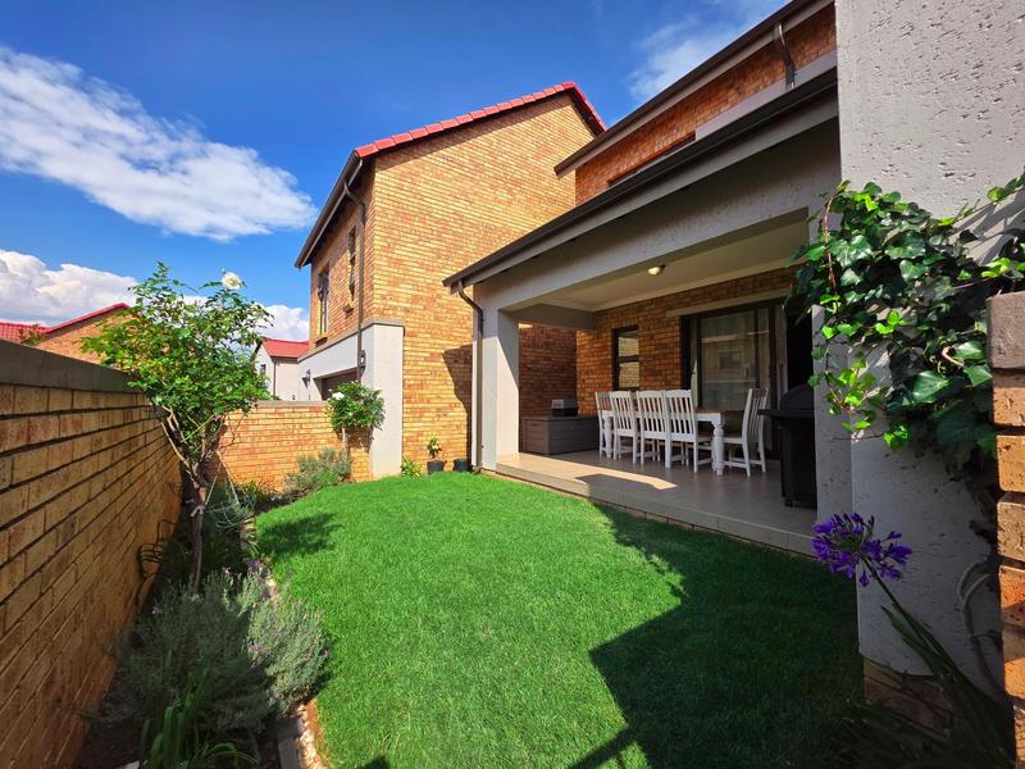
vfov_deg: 89.9
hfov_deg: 106.2
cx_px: 512
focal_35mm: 13
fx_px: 385
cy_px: 384
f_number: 1.9
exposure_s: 1/1659
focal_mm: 2.2
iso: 40
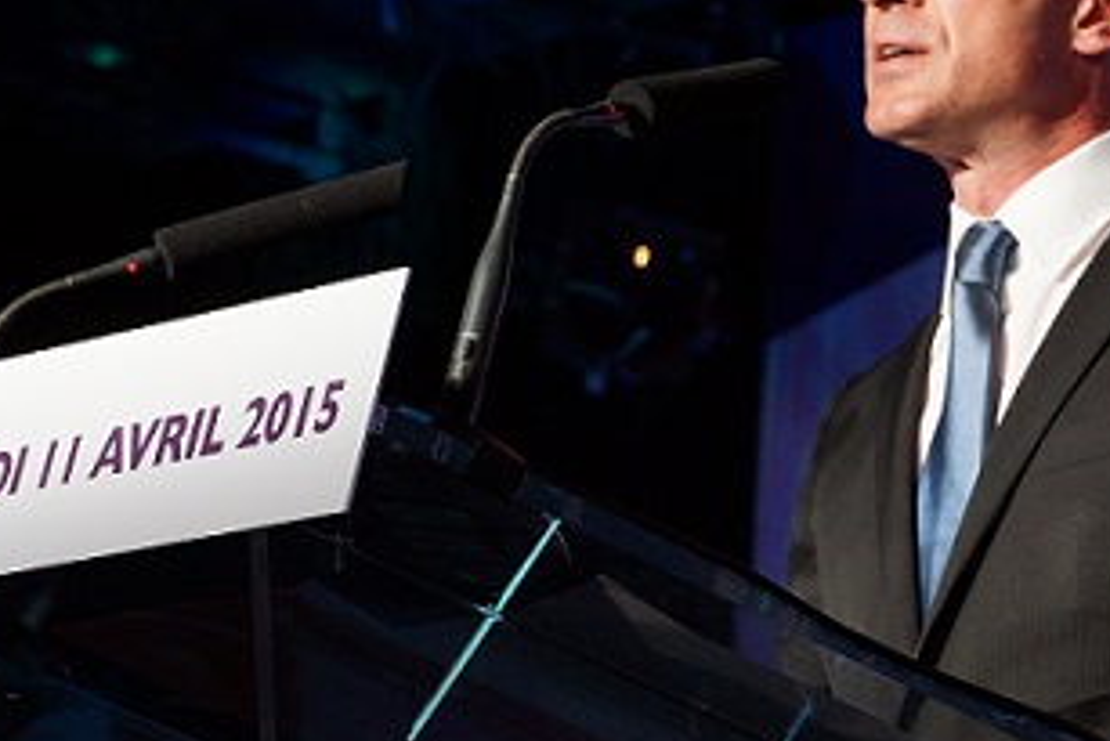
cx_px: 524
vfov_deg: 6.1
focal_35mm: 224
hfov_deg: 9.2
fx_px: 6910
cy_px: 351
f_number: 7.1
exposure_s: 1/50
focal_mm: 90
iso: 1600
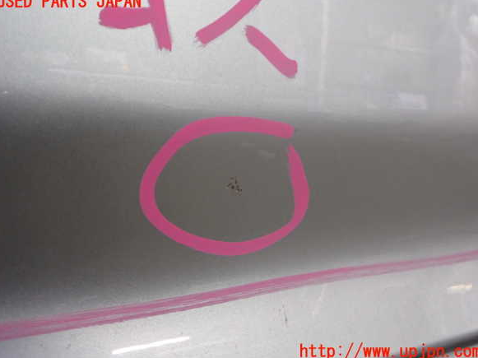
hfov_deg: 58.4
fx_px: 428
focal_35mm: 31
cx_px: 239
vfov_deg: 45.4
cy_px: 177
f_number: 2.3
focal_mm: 5.4
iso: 500
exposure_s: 1/30
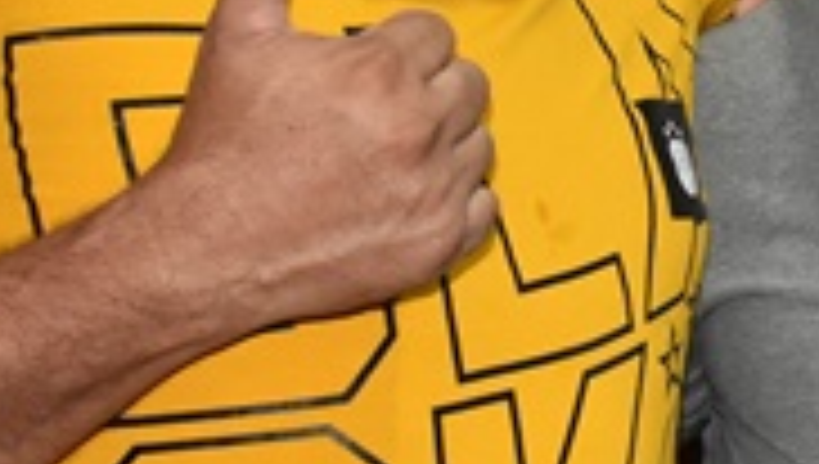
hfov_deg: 16.7
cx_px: 936
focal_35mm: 124
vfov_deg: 9.8
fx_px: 2697
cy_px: 155
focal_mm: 18
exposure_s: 1/100
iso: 1600
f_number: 3.5
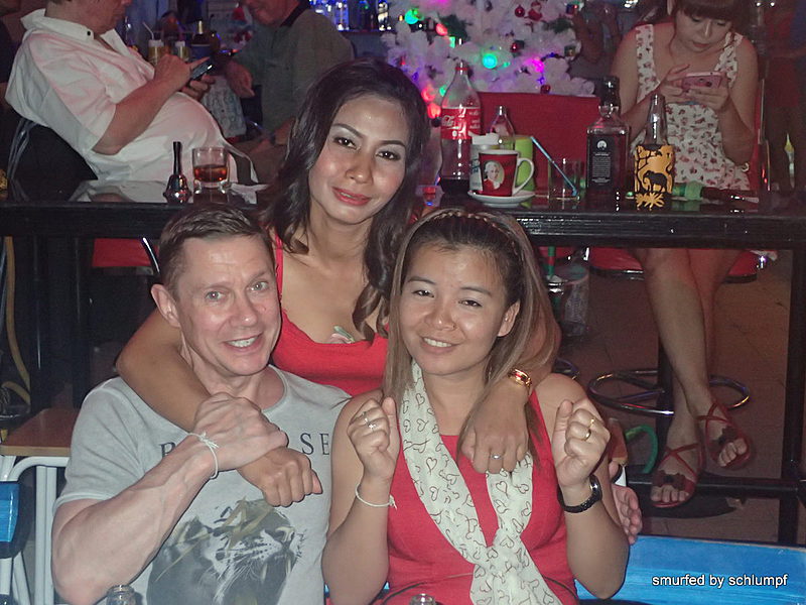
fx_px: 1327
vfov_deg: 25.7
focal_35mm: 57
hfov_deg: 33.8
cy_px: 302
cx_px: 403
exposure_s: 1/50
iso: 800
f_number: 3.5
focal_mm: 10.29
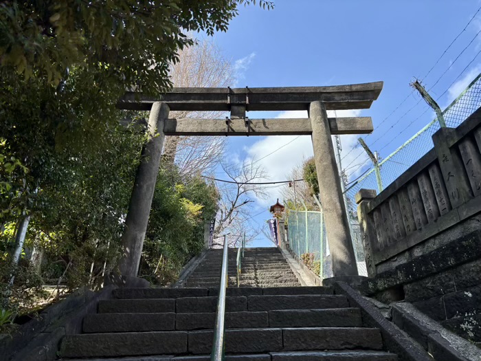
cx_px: 240
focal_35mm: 26
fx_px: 361
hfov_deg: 67.3
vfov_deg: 53.1
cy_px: 180
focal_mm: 5.96
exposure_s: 1/1695
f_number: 1.6
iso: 50
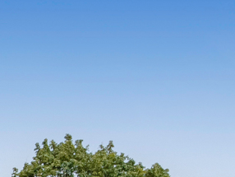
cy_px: 336
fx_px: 834
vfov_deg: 11.1
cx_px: -265
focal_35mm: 123
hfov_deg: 13.3
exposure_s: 1/500
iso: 640
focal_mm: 15
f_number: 9
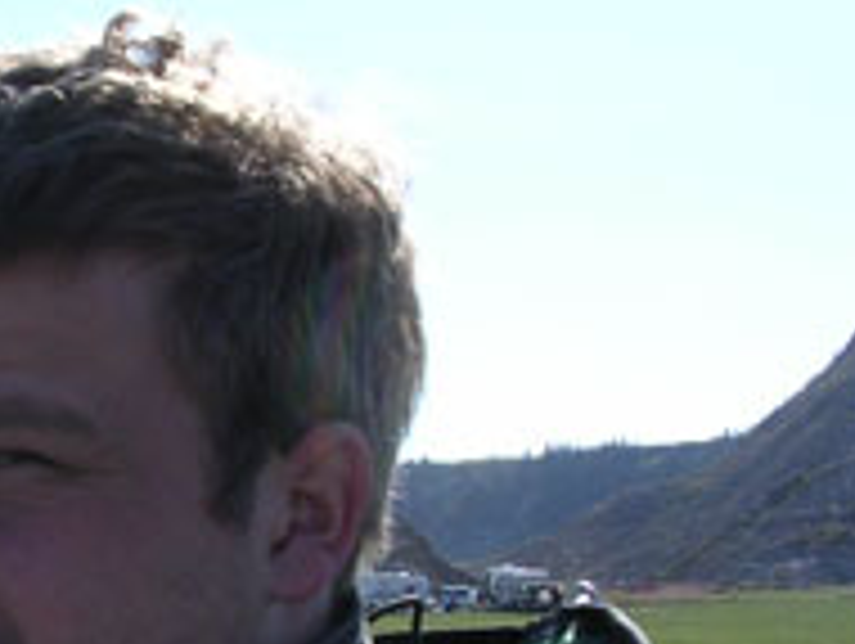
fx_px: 2077
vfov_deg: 17.4
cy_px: 525
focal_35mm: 84
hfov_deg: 22.0
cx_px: -81
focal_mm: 5.8
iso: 100
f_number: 5.6
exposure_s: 1/263
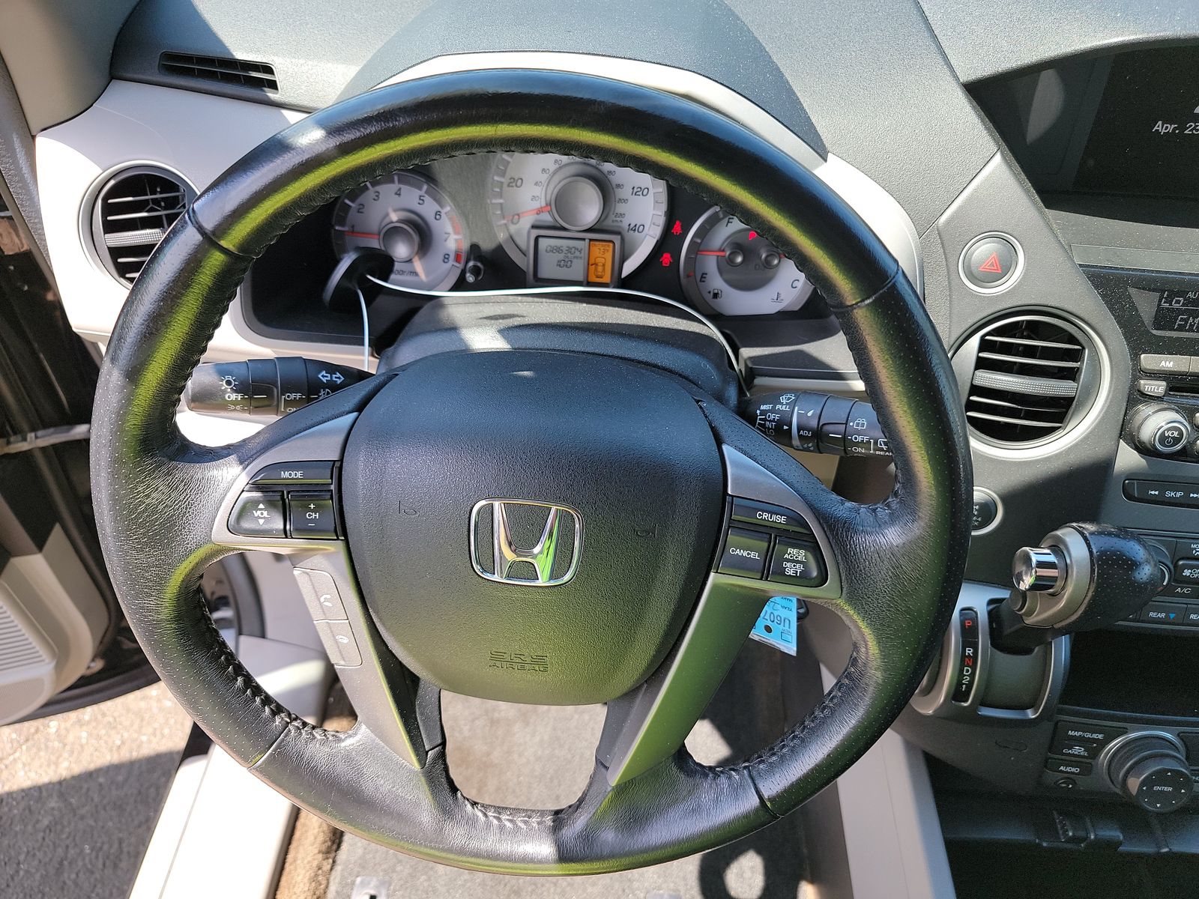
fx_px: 831
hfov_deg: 71.6
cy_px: 450
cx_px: 600
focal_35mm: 24
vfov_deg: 56.8
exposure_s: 1/119
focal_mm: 6.7
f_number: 1.8
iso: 62
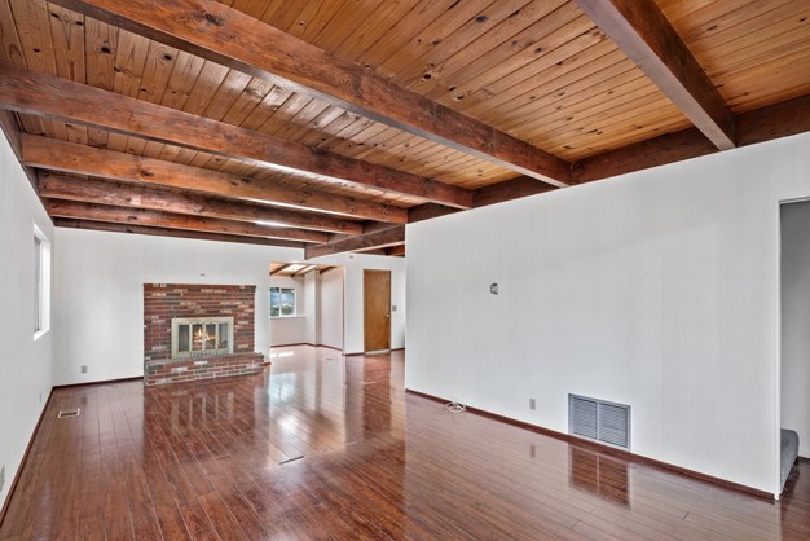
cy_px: 294
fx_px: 383
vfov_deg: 70.4
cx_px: 405
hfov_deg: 93.2
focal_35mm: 17
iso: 500
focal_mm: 20
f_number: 11
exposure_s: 2.6
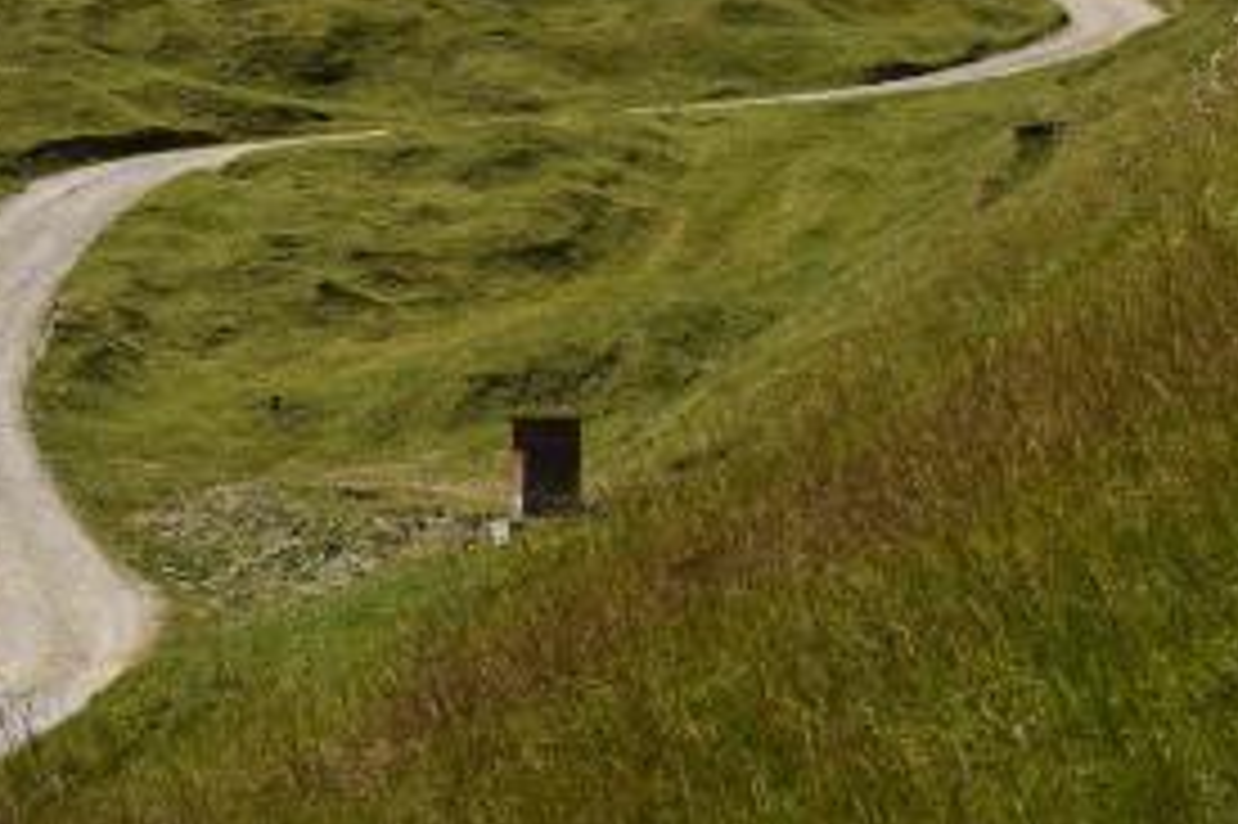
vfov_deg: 9.1
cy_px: 79
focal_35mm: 150
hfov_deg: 13.6
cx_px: 153
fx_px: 5152
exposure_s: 1/500
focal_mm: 55
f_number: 8
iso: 100
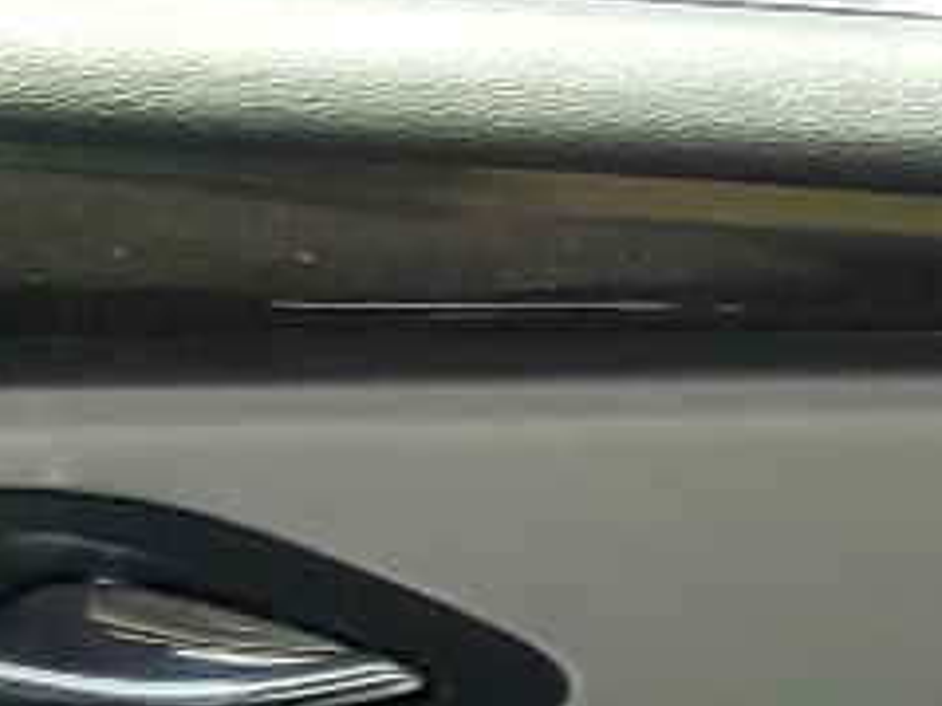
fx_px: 4733
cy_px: 1278
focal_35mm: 174
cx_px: 2921
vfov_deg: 8.2
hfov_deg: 9.0
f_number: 1.5
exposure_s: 1/120
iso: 70
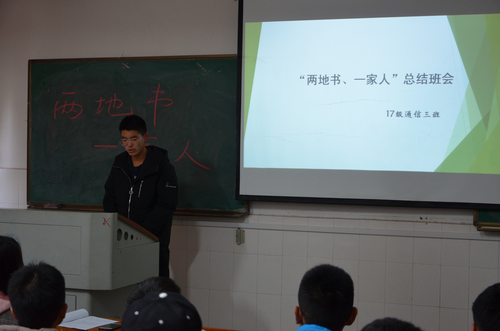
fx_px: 873
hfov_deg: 32.0
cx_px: 250
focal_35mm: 63
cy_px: 166
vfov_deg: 21.5
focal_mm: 42
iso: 900
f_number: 4.8
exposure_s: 1/30
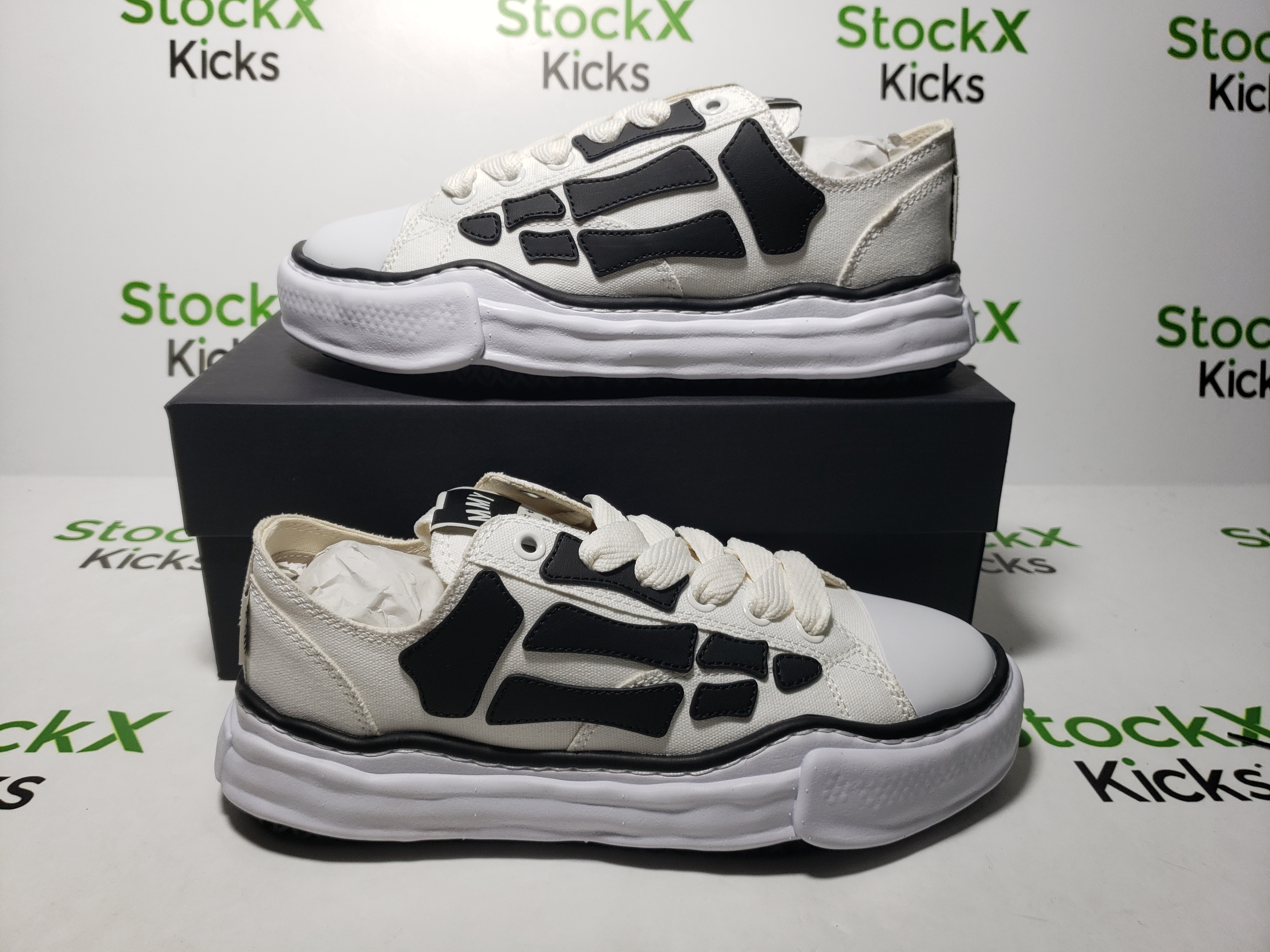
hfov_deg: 67.3
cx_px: 635
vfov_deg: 53.1
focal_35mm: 26
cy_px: 476
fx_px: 954
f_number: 1.5
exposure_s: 1/438
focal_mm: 4.3
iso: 50
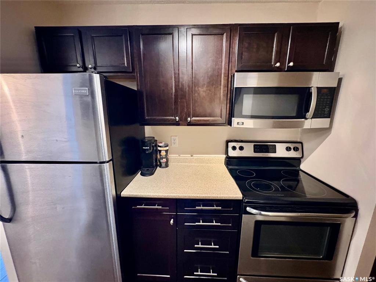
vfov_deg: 85.7
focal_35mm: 14
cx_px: 188
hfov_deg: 102.1
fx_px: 152
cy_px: 141
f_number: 2.2
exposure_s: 1/40
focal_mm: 2.22
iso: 1000
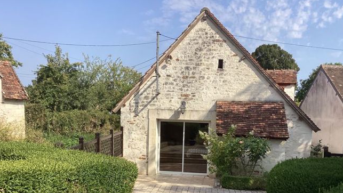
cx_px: 182
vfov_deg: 31.6
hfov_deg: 54.0
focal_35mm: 37
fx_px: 337
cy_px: 139
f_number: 2.4
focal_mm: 3.3
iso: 25
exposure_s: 1/1045
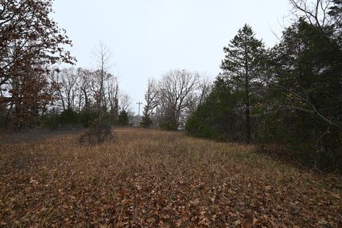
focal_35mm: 17
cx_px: 171
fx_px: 161
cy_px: 114
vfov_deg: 70.4
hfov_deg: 93.3
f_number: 5.6
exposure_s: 1/250
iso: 140
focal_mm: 17
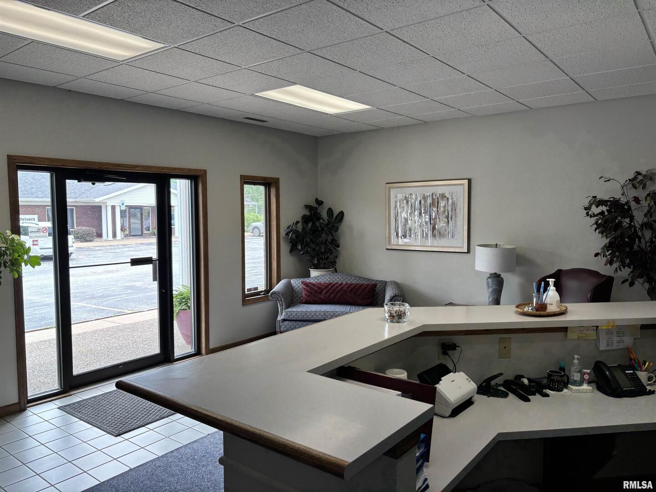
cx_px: 328
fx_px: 493
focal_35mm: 26
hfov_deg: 67.3
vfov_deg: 53.1
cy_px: 246
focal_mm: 5.96
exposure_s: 1/162
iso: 64
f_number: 1.6
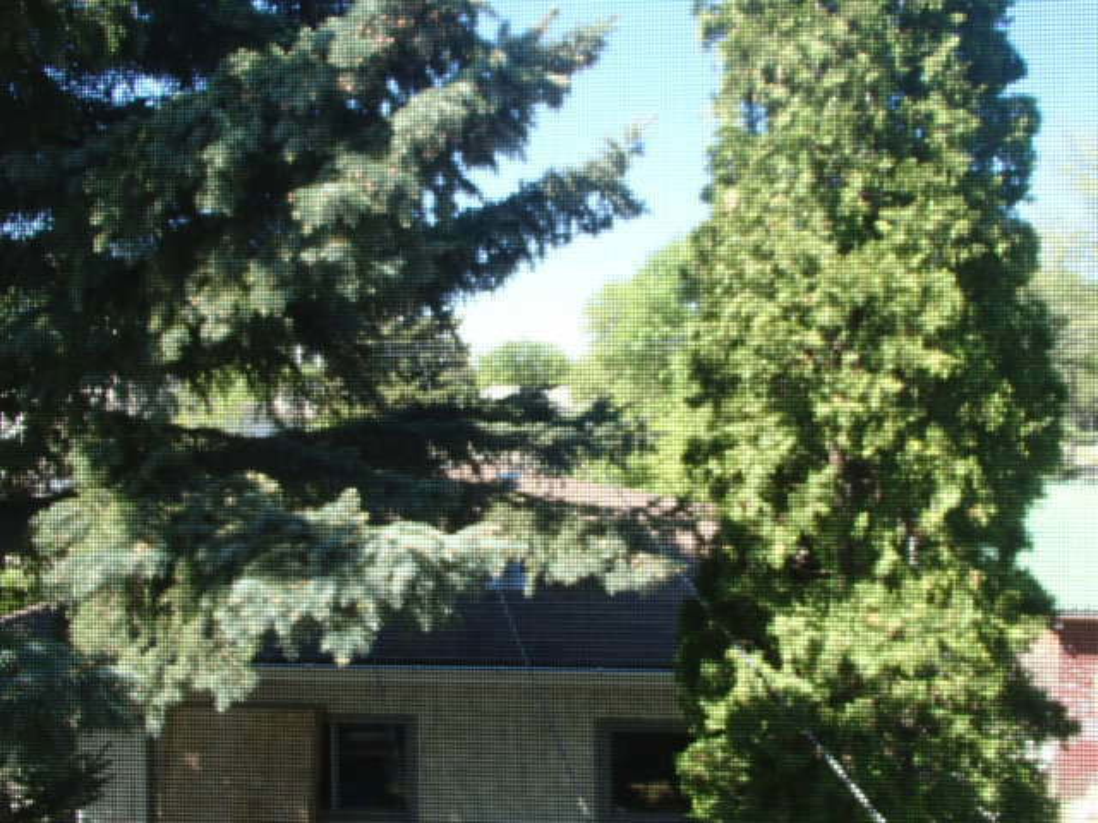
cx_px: 549
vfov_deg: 49.7
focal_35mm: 28
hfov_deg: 63.4
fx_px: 888
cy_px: 412
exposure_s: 1/125
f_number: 3.9
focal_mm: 5
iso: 100
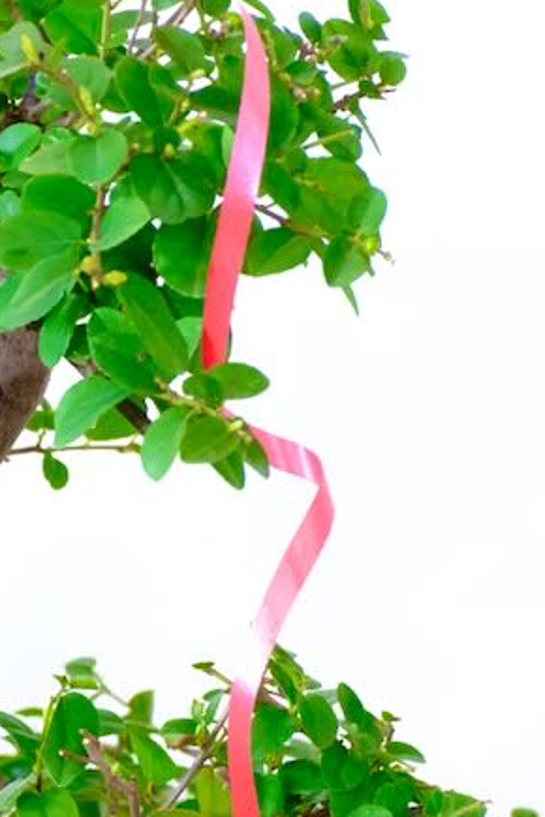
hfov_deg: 1.3
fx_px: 24069
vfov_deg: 1.9
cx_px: -154
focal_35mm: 1060
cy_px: 802
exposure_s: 1/30
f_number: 6.4
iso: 2000
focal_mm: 239.8
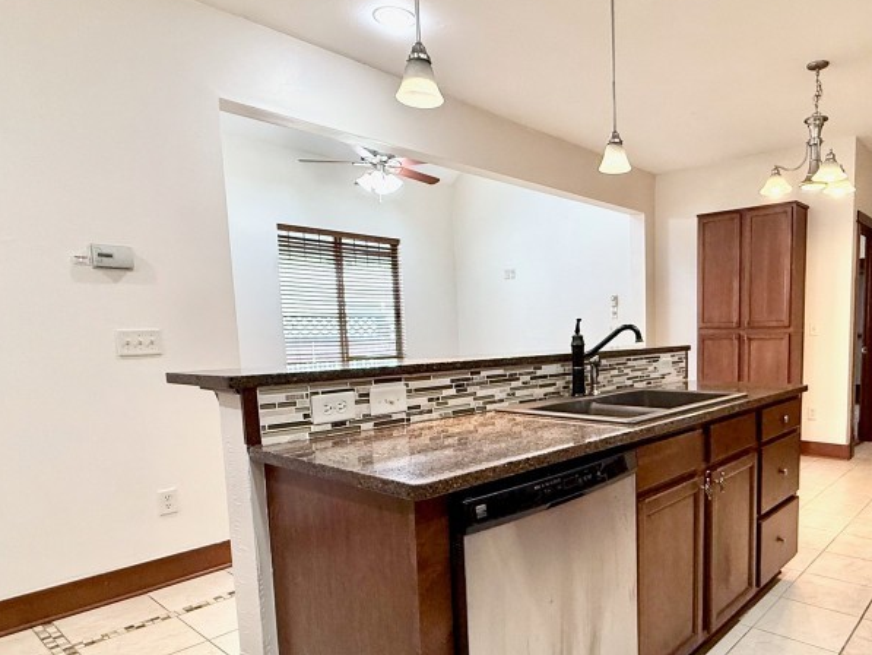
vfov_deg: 56.3
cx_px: 592
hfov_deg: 69.3
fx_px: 605
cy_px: 399
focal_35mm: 24
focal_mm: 2.22
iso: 400
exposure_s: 1/120
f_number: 2.2
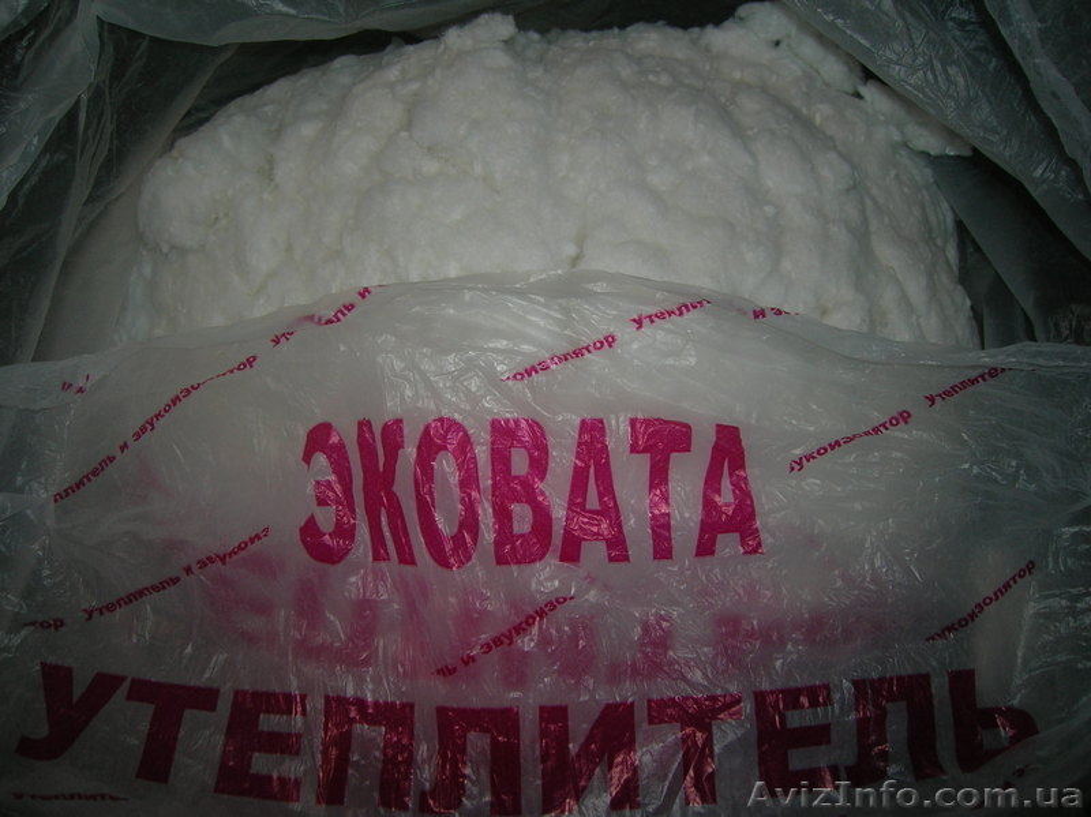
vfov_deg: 41.8
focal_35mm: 34
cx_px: 546
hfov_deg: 54.0
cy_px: 408
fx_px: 1071
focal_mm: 5.7
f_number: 2.9
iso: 50
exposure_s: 1/60.1
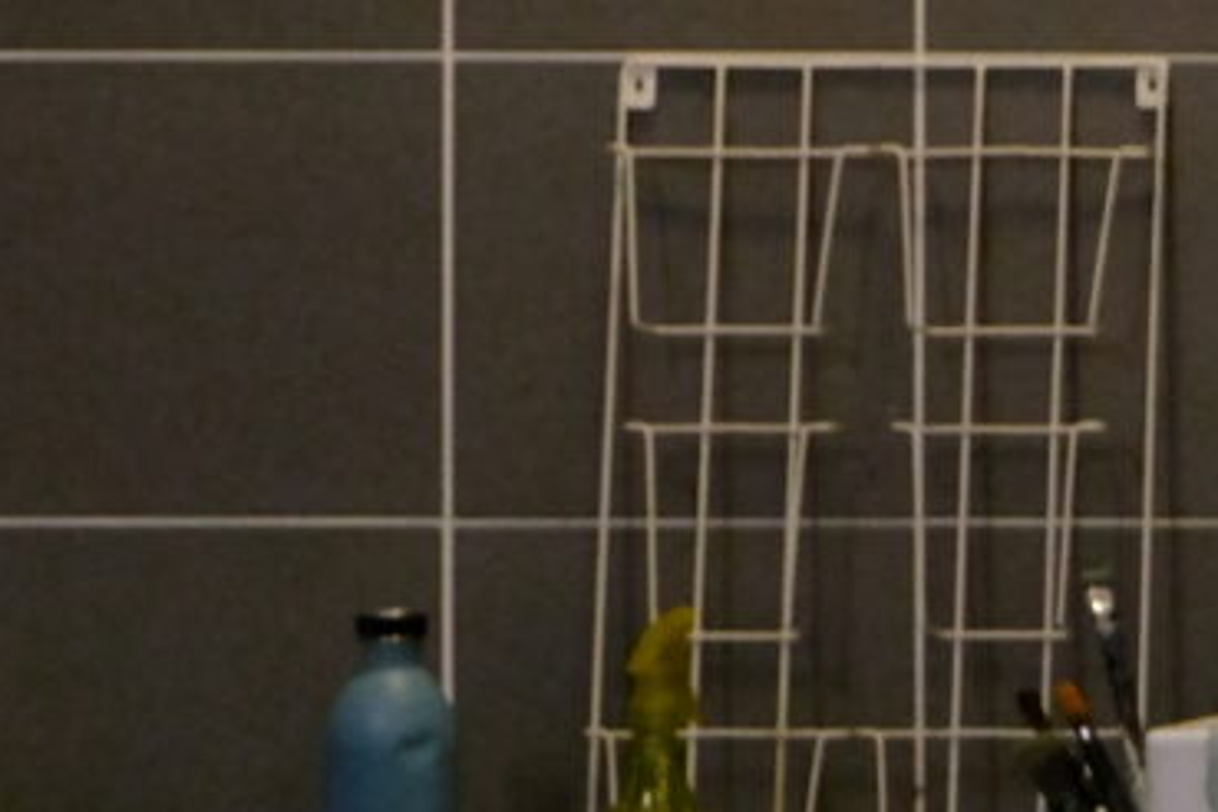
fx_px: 7510
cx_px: 3839
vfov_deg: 6.2
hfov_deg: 7.8
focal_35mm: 222
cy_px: 256
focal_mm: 21.5
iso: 1250
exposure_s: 1/125
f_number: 4.2
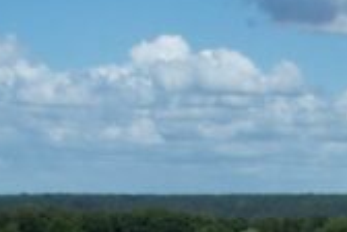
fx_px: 1292
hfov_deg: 14.1
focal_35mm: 134
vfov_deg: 8.6
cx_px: 562
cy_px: 693
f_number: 2.8
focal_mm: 8.38
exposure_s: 1/3000
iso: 110
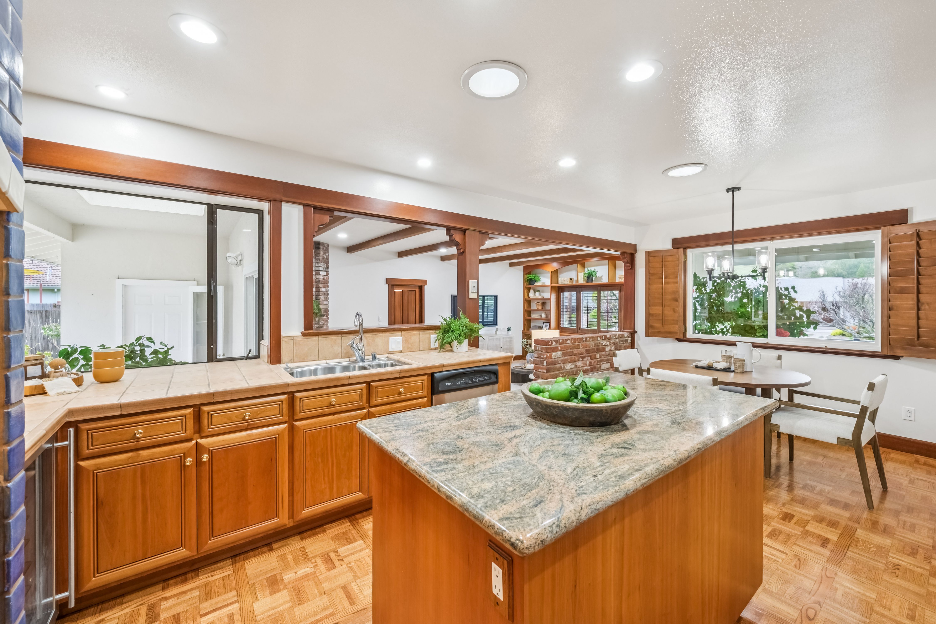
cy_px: 312
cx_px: 468
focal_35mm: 14
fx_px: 364
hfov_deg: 104.3
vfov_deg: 81.2
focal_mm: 14
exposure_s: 1/8
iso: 400
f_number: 9
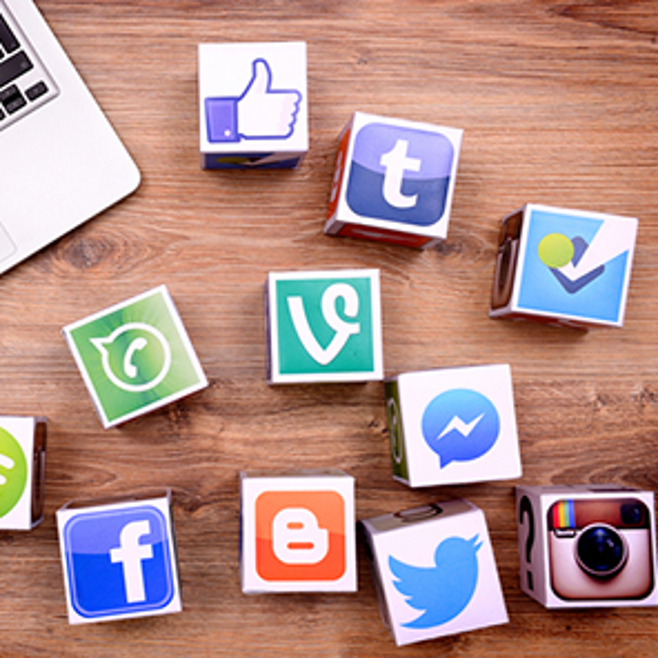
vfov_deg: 27.7
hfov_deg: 27.5
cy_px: 327
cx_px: 193
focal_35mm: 62
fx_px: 1333
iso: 100
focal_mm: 48
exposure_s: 1/160
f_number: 11
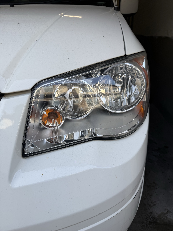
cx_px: 86
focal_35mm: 24
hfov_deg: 56.8
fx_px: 160
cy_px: 116
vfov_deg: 71.6
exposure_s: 1/1018
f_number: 1.78
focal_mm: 6.76
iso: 80
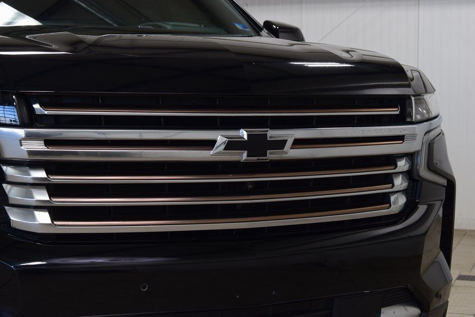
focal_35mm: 75
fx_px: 990
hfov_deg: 27.0
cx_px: 238
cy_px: 158
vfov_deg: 18.2
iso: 400
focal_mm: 50
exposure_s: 1/25
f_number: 7.1
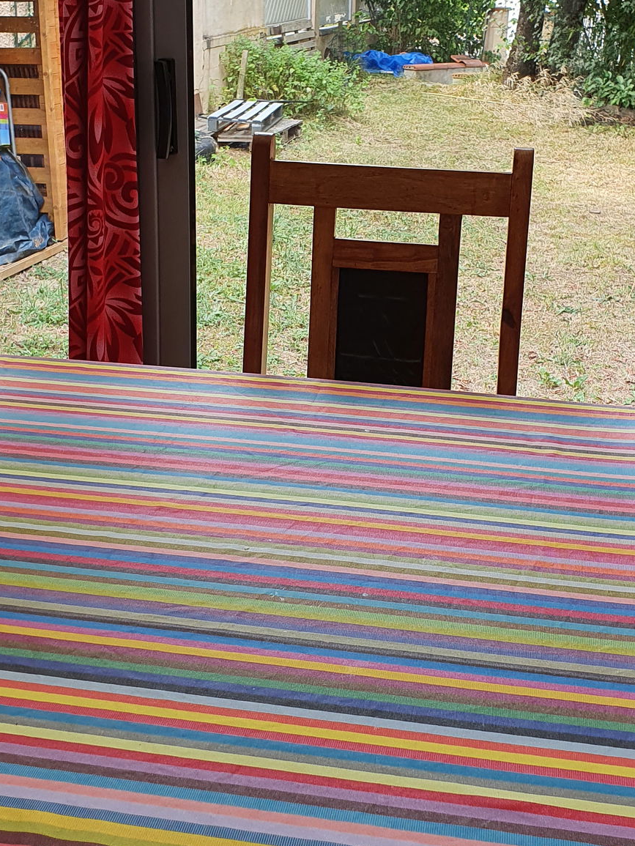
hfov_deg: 30.2
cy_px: 253
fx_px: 1173
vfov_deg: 39.0
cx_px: 371
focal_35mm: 48
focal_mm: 4.32
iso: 50
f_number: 2.4
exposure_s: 1/100
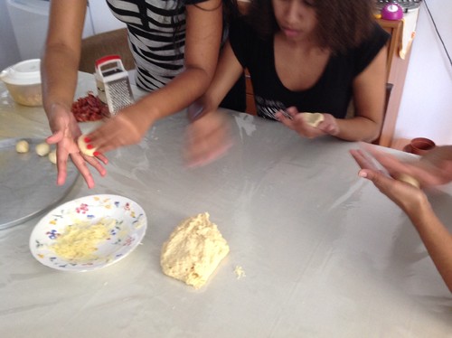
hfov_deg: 52.7
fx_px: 457
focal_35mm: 35
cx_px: 226
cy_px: 169
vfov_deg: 40.6
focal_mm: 4.28
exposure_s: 1/15
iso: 160
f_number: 2.4
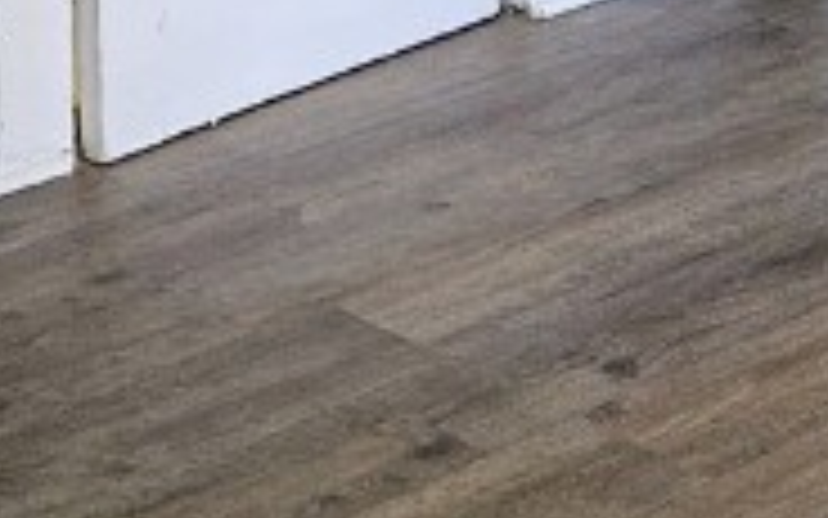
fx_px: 3069
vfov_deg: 8.8
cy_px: -676
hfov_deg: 14.8
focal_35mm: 136
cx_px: -198
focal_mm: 5.4
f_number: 1.8
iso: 100
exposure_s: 1/40
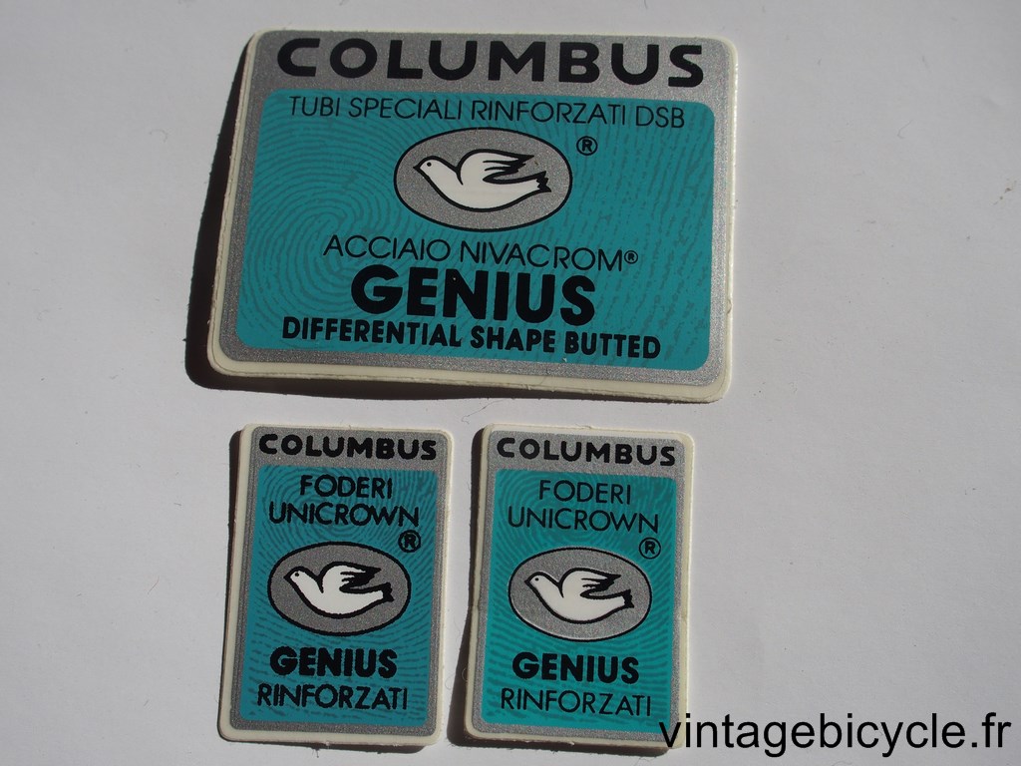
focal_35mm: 42
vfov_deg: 34.3
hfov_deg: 44.8
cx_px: 510
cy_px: 383
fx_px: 1239
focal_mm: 9
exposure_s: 1/800
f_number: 5.6
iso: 100
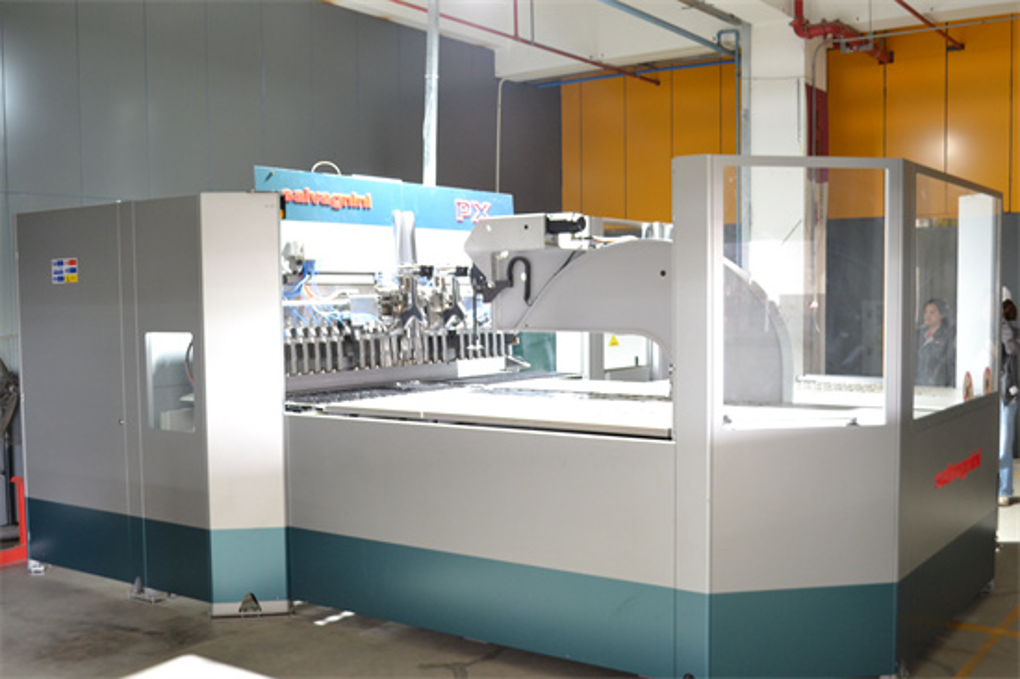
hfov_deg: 49.6
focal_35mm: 39
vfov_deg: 34.2
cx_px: 510
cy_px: 340
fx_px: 1104
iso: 800
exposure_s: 1/5
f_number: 4.2
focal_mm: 26
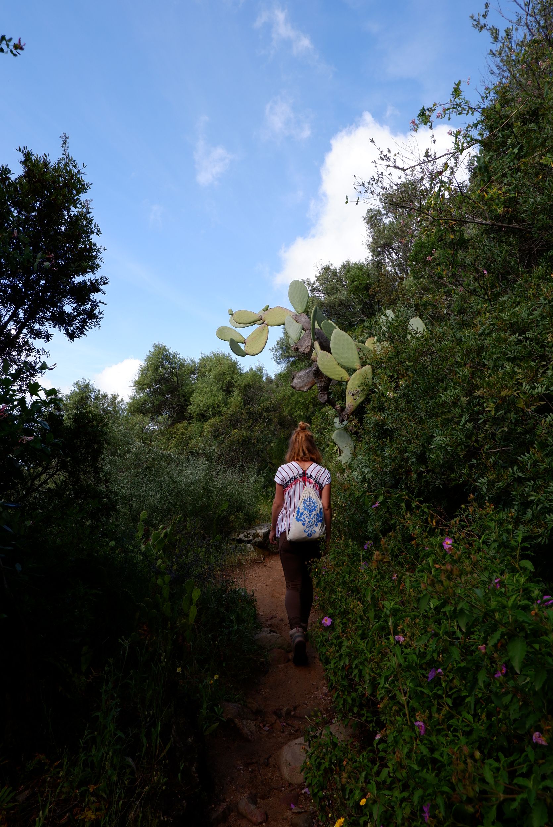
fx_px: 529
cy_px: 414
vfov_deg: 76.1
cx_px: 276
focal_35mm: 23
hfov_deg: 55.2
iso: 200
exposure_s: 1/250
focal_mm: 15.2
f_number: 8
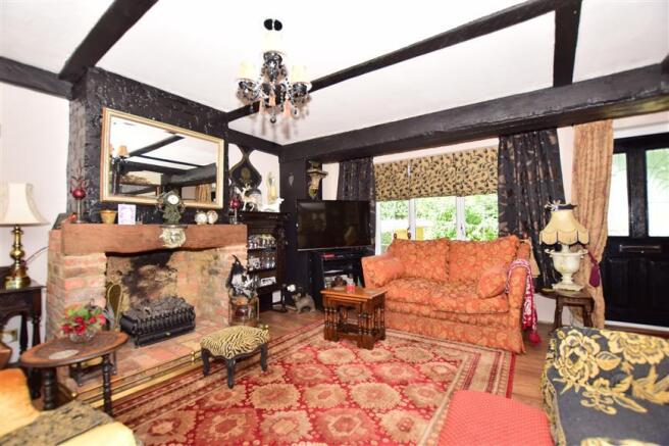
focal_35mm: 15
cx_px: 334
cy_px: 223
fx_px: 279
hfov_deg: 100.4
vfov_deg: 77.3
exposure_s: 1/100
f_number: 5
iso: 200
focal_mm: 10
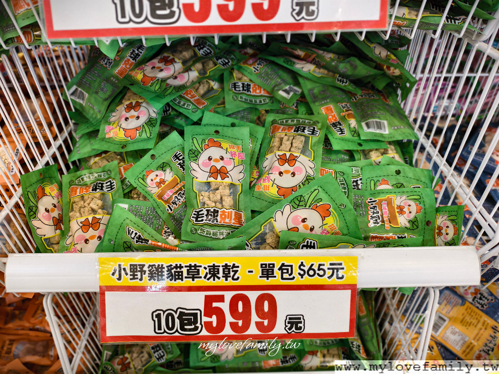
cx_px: 250
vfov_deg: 58.9
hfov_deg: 73.9
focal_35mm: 23
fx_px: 332
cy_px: 187
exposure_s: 1/120
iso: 164
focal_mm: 6.54
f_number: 2.8
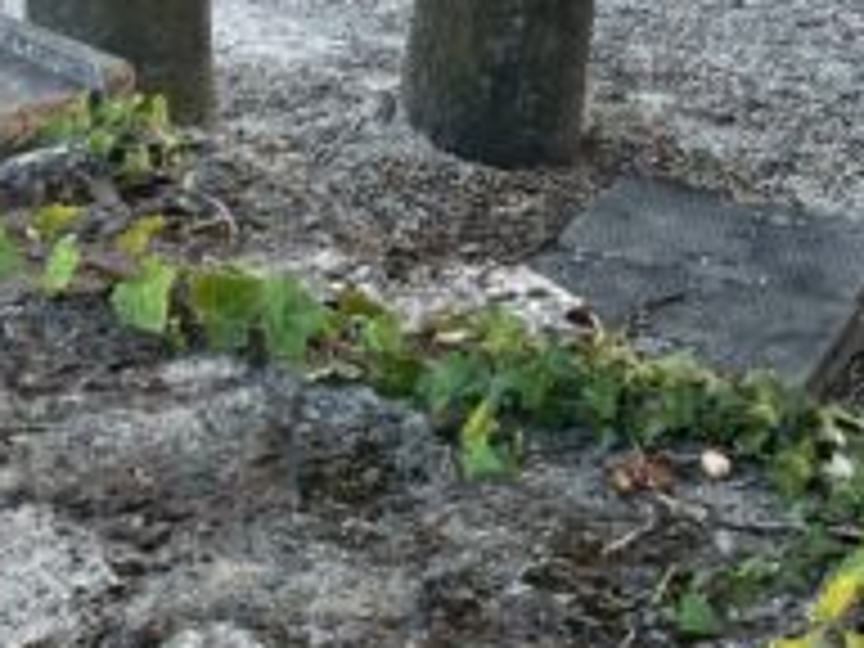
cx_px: 450
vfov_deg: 12.9
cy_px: -513
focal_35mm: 104
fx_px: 2596
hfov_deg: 18.9
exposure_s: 1/136
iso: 32
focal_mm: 4.2
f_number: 1.6
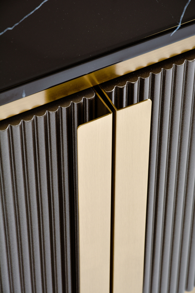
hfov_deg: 8.7
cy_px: 146
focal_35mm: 158
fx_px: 1280
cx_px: 98
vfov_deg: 13.0
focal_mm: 105
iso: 100
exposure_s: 1/10
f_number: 9.5
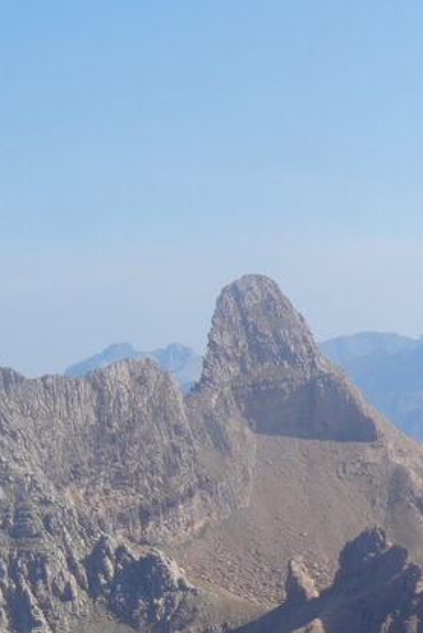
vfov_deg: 11.7
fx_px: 2921
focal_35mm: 166
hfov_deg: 6.5
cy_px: 1020
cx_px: 1733
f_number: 10
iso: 100
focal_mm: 18
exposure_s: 1/160
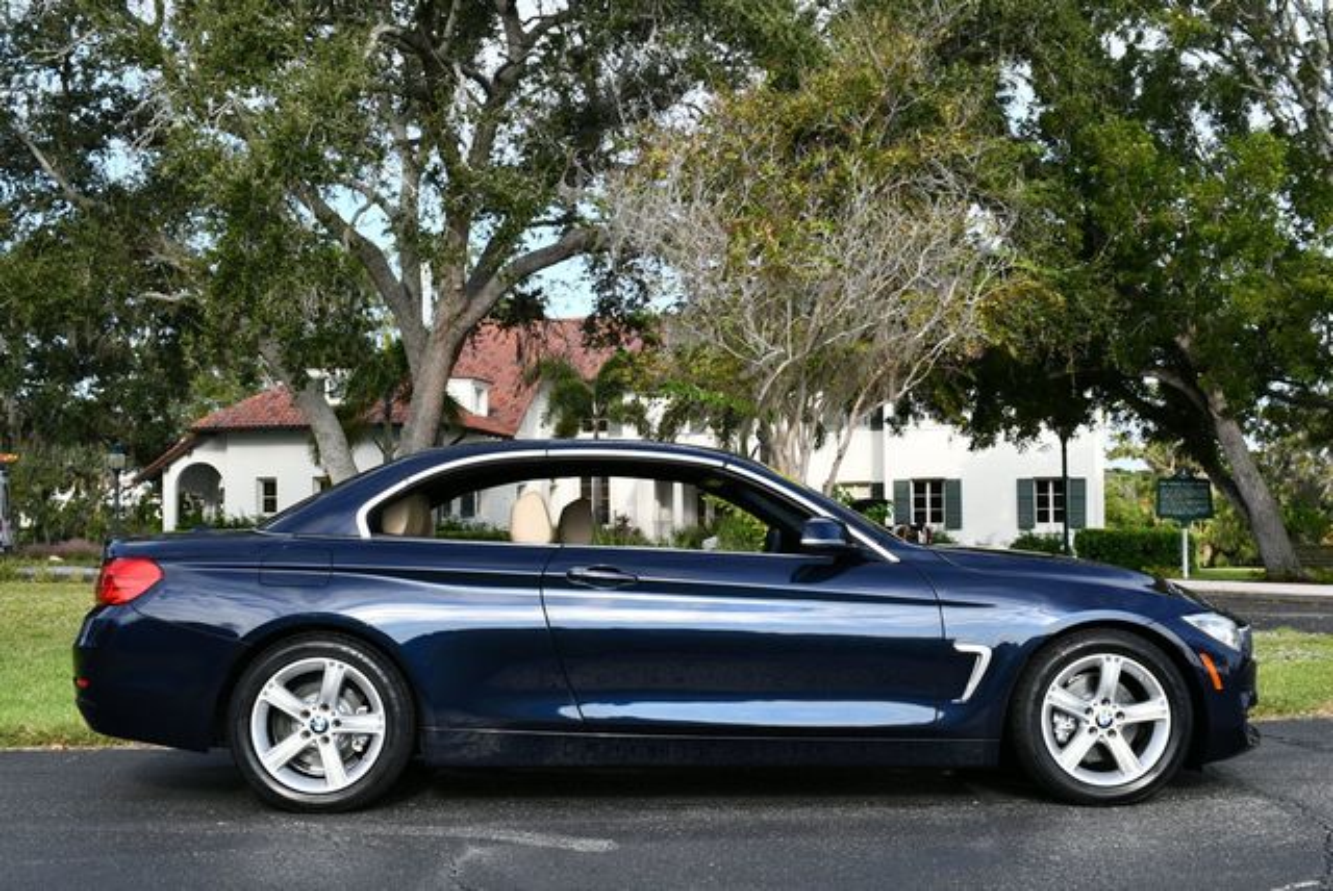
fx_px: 1705
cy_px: 446
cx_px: 666
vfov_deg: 29.3
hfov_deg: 42.7
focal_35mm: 46
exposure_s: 1/250
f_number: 8
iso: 200
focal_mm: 23
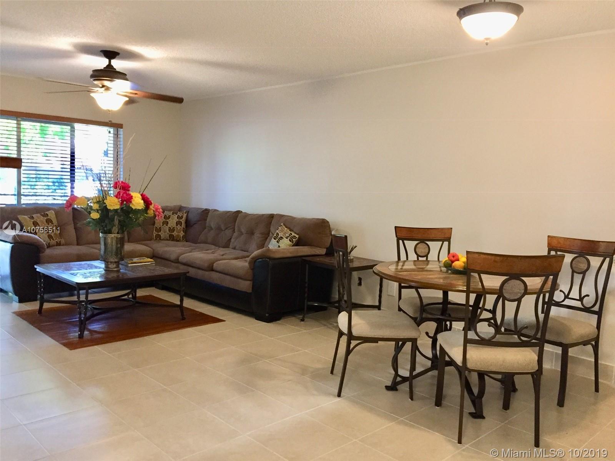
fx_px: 515
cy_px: 230
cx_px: 308
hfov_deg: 61.7
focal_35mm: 29
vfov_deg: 48.2
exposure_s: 1/30
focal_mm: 4.15
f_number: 2.2
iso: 160
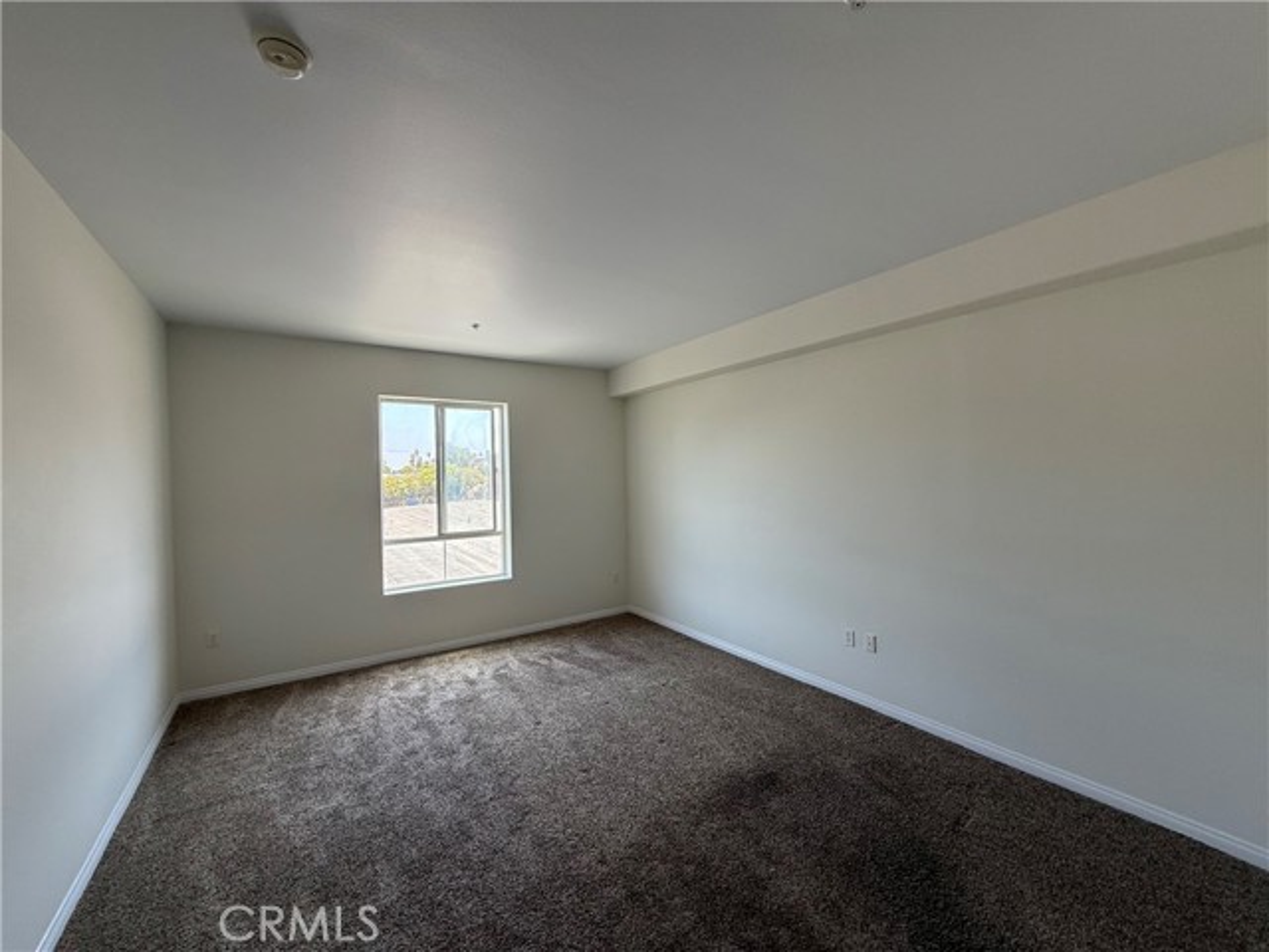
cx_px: 634
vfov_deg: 85.7
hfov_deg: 102.1
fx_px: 513
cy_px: 476
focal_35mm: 14
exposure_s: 1/105
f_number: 2.2
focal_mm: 2.22
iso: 64
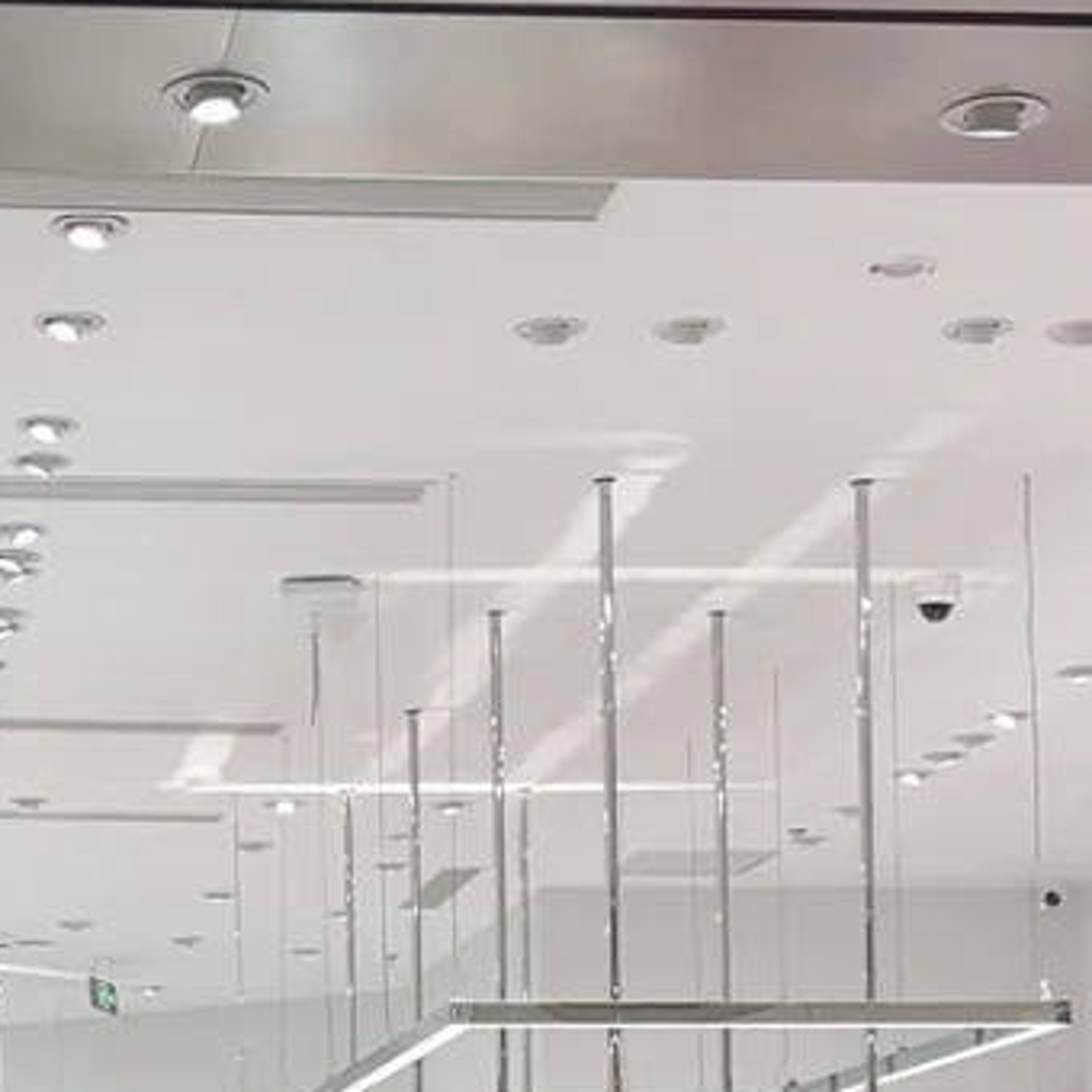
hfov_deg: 16.9
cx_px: 77
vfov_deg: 16.9
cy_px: 1060
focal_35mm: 101
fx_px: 3605
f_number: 1.5
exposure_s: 1/100
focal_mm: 5.7
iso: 50
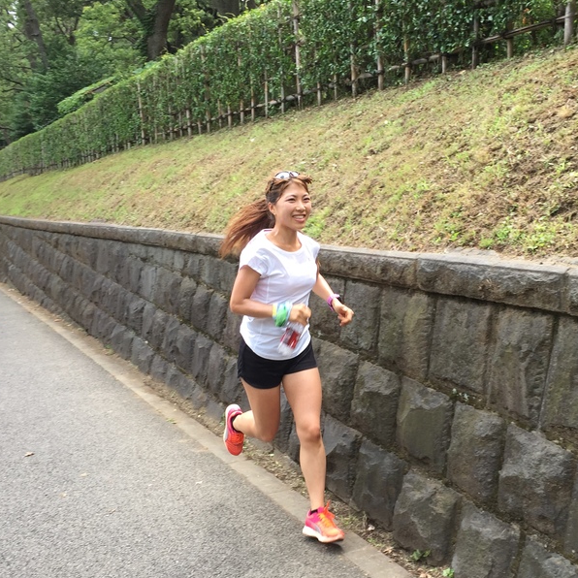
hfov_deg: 38.9
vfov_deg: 39.1
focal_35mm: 43
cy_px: 326
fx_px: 812
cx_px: 368
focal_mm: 4.15
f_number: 2.2
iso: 32
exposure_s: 1/229
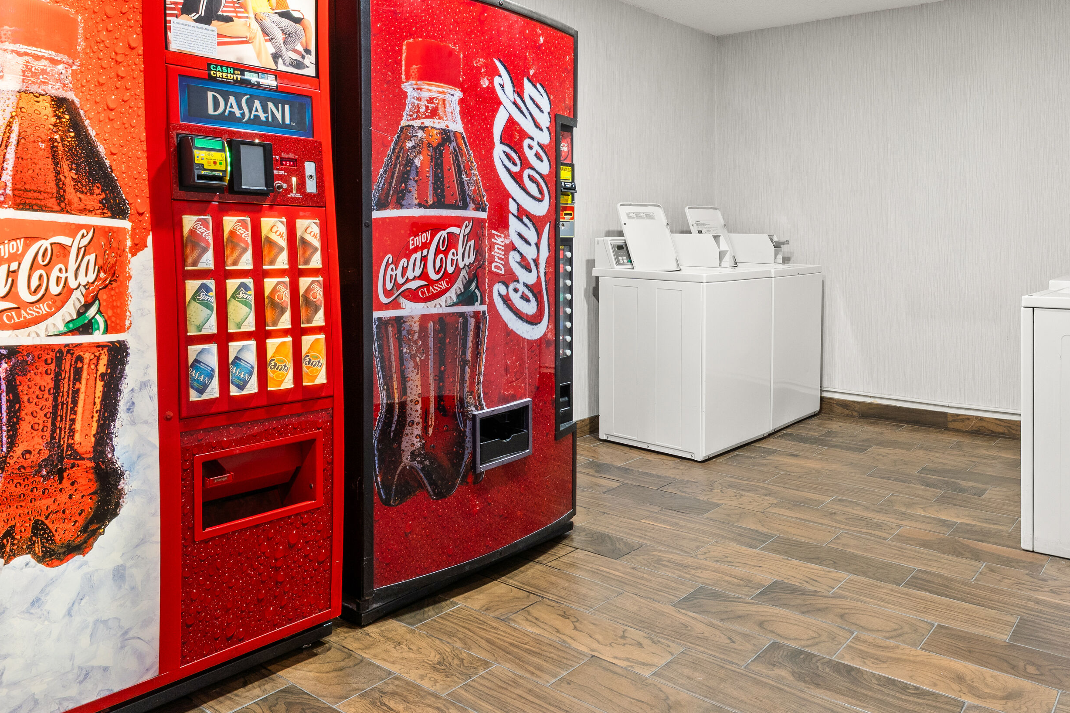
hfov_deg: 78.6
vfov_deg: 57.1
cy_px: 319
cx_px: 533
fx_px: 654
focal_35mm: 22
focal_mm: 12
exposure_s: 1/1.25
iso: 250
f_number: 8
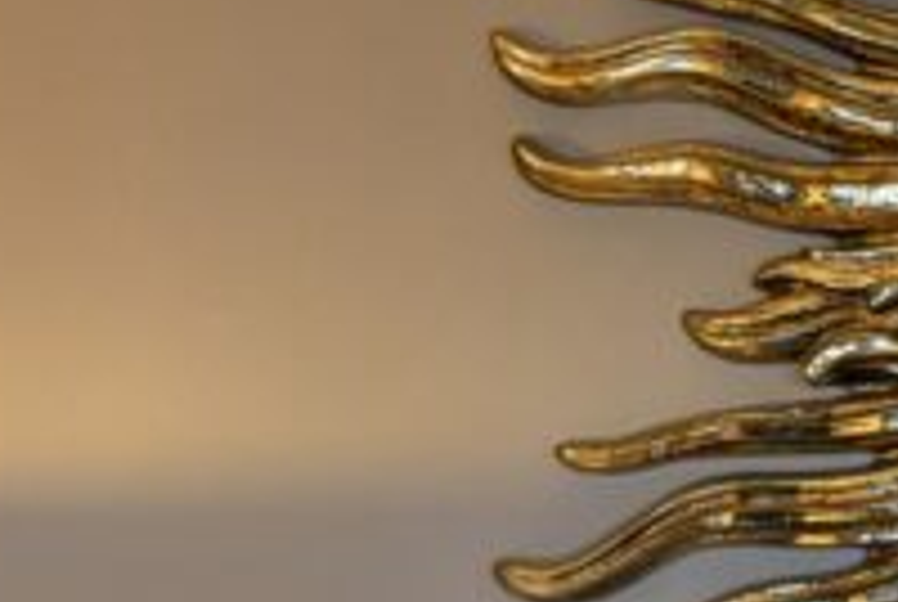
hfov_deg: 15.8
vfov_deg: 12.7
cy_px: 270
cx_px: 1657
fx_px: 2698
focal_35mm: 108
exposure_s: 1/60
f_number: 1.6
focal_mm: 5.96
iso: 400
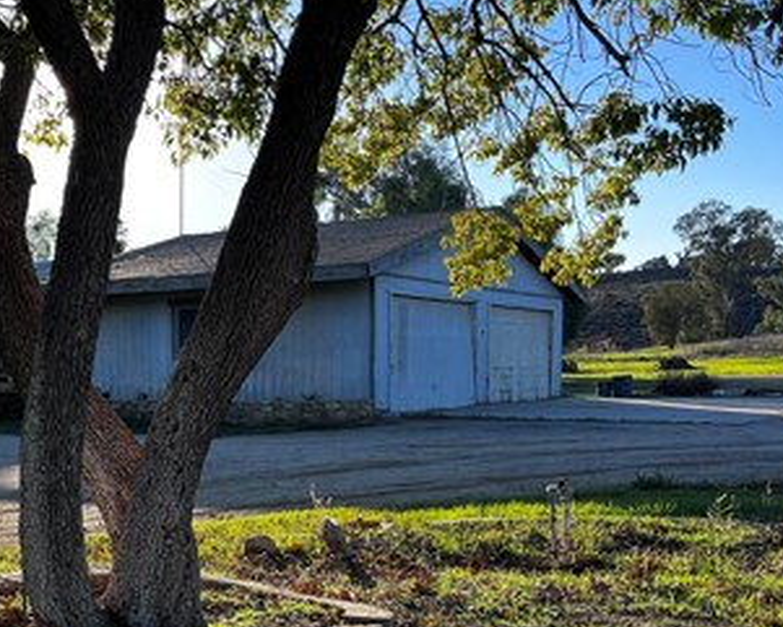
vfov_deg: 27.6
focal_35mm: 54
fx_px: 1252
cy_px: 500
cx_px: 156
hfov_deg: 33.7
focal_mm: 5.1
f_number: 1.6
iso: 50
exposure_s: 1/878
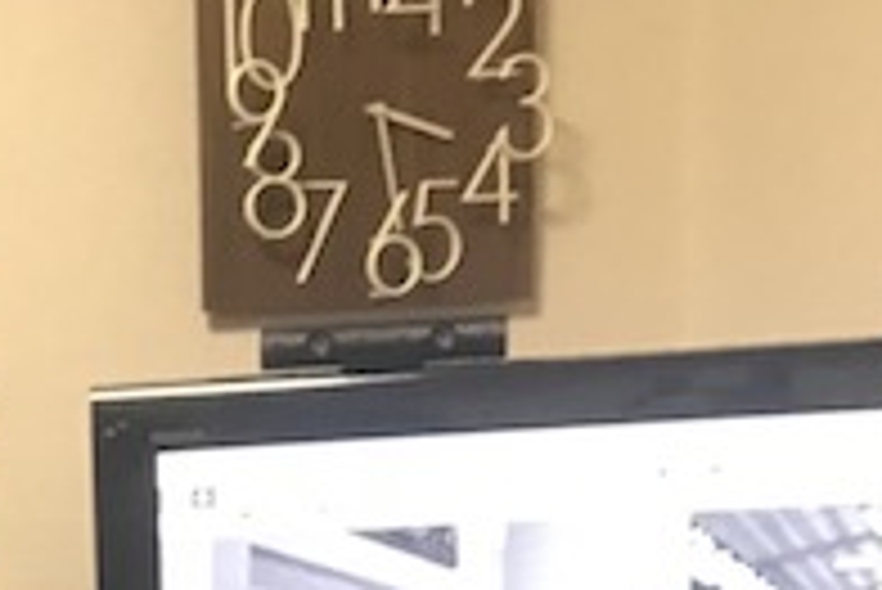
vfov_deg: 11.4
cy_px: 1203
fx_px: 2648
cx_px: -81
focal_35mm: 108
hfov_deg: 18.2
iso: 100
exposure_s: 1/15
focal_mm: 3.99
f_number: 1.8
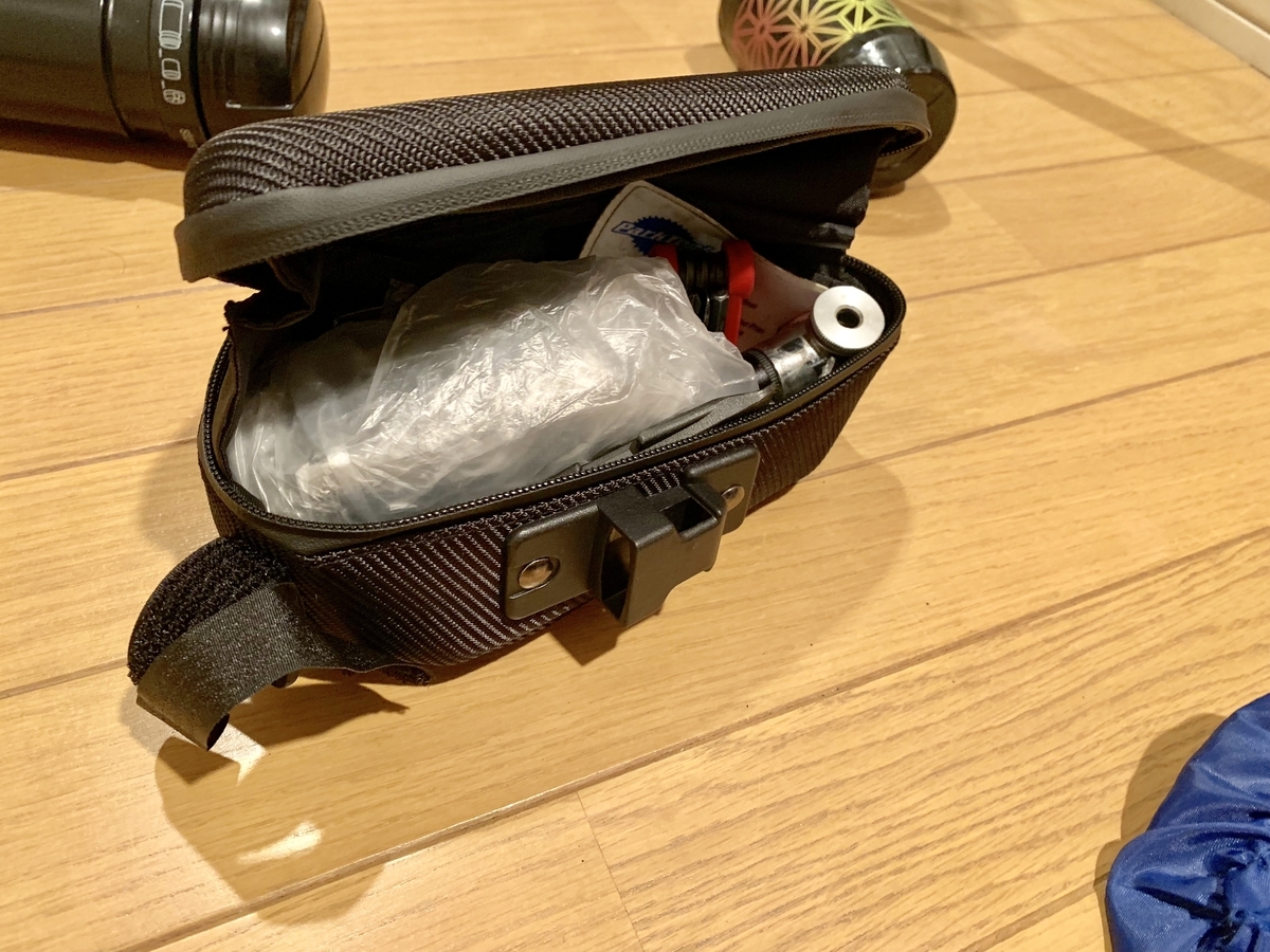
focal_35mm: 26
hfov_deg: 67.3
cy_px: 476
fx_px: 954
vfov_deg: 53.1
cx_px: 635
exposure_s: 1/25
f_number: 1.8
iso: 320
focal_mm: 4.25
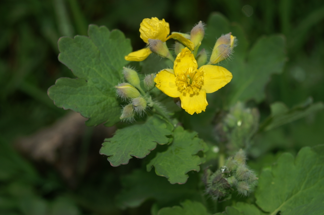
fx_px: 1079
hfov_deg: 17.1
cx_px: 162
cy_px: 108
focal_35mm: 120
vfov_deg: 11.4
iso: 100
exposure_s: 1/125
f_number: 11
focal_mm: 80
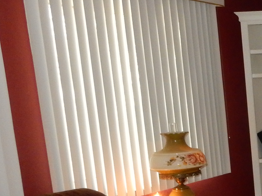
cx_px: 422
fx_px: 613
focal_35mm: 81
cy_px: 200
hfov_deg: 19.9
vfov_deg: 17.7
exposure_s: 1/30
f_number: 3.7
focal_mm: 4.5
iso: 400
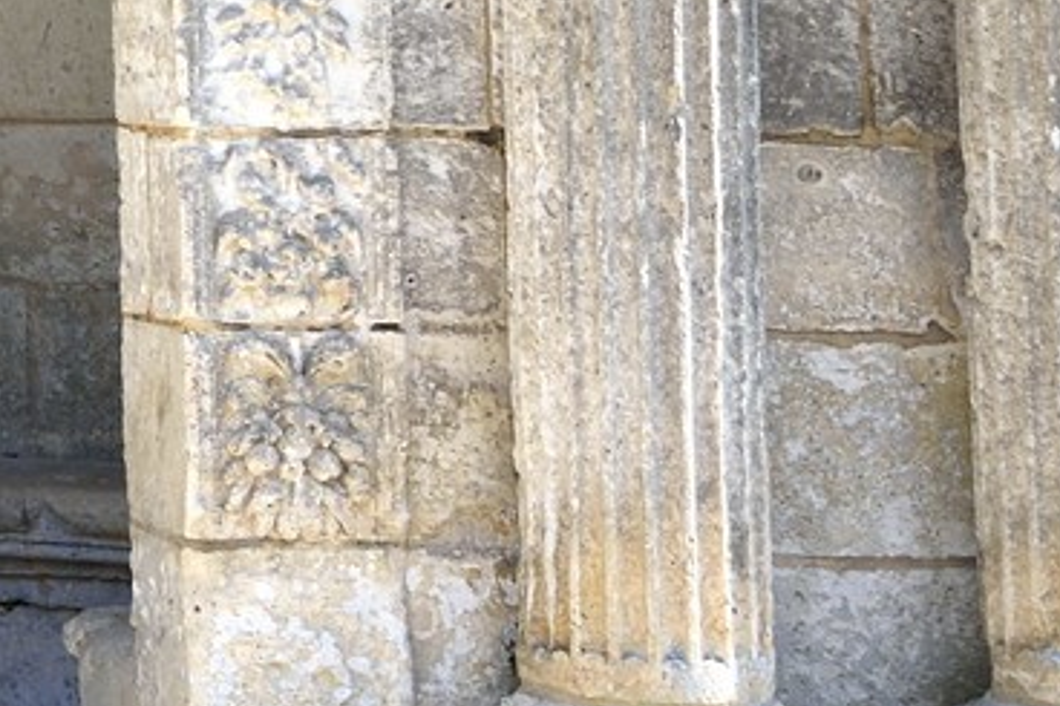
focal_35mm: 174
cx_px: -1204
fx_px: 5121
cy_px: -526
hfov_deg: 10.6
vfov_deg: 7.7
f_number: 10
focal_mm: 40
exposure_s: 1/200
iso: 400
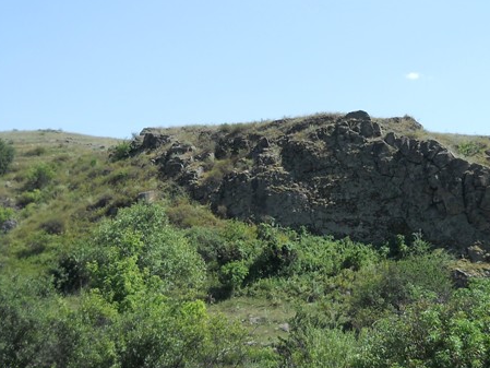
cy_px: 201
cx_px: 319
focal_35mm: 73
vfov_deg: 20.2
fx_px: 1034
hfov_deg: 26.5
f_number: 3.1
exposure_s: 1/640
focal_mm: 6.72
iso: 80
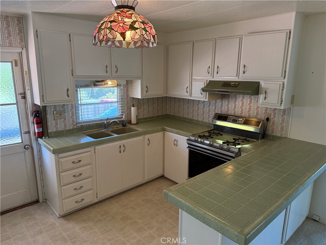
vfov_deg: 56.8
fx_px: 226
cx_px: 163
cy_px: 122
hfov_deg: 71.6
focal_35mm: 24
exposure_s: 1/120
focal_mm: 6.76
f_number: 1.78
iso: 320
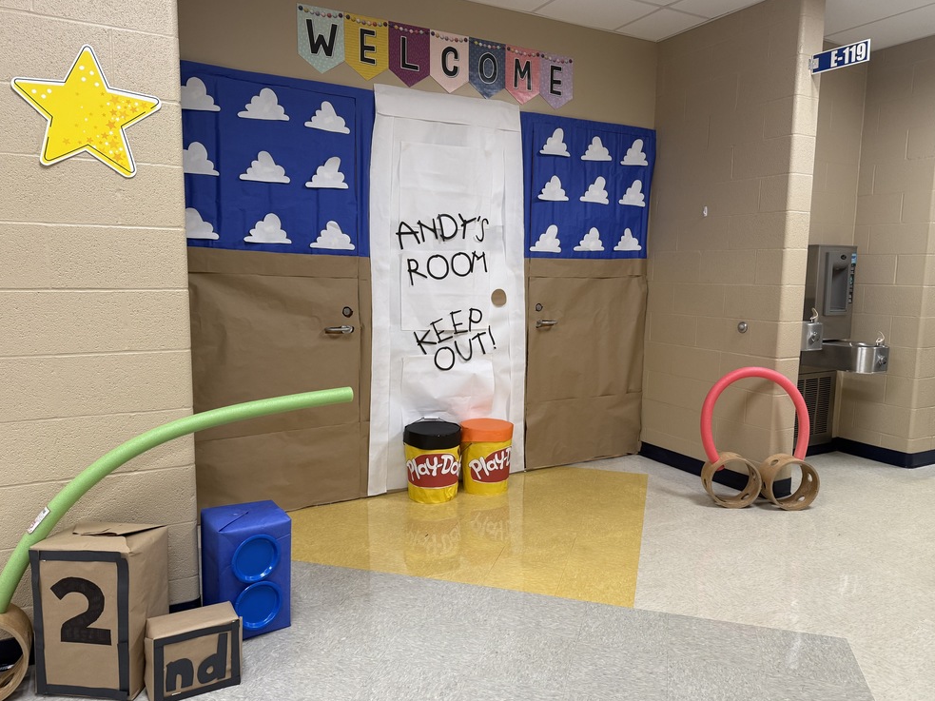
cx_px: 471
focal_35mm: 25
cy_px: 348
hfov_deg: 69.4
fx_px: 675
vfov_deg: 54.9
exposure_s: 1/60
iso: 160
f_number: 1.78
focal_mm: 6.76
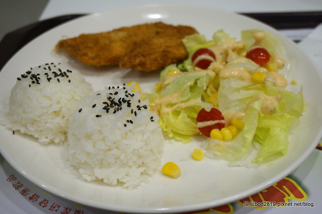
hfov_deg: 47.9
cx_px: 161
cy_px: 107
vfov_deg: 33.0
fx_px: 362
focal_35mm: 40
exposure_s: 1/60
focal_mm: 27
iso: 320
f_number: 4.5
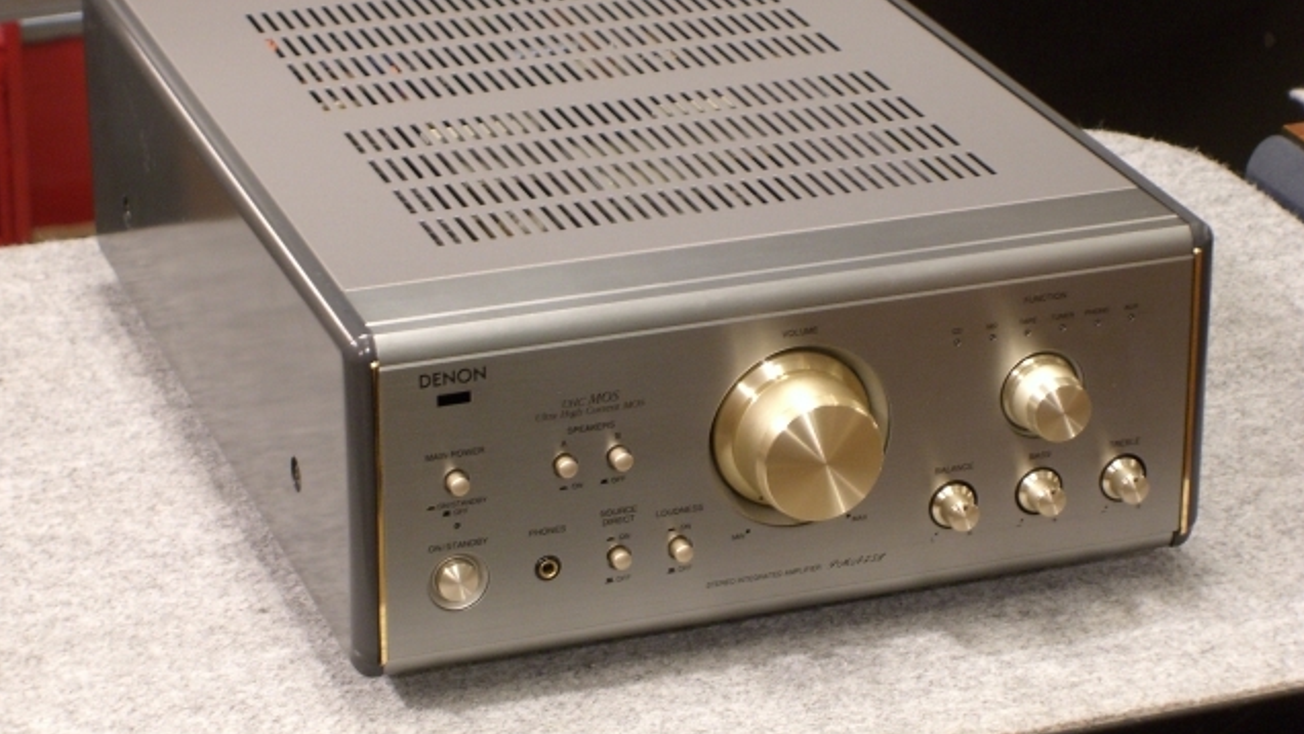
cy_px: 260
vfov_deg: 9.7
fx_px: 4323
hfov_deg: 17.2
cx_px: 650
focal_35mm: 125
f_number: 5.1
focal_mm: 23.7
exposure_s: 1/5
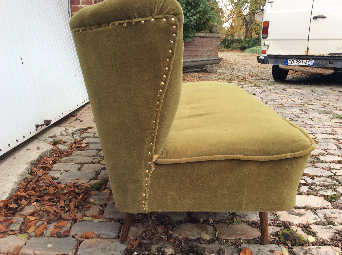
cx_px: 171
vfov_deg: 44.1
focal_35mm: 32
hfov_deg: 56.9
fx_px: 316
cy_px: 128
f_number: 2.4
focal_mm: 3.3
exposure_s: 1/50
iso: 32
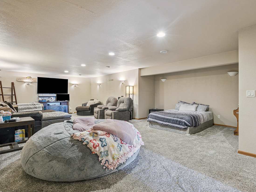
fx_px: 133
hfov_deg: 87.6
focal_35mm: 18
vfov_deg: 71.6
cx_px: 138
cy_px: 98
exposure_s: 1/1.25
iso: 400
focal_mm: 16
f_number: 9
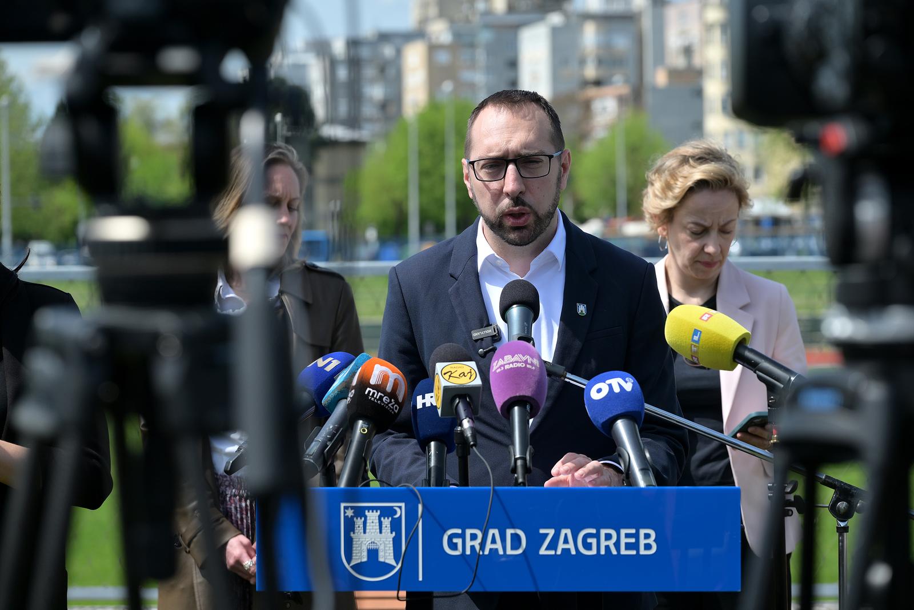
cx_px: 457
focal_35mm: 110
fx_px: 2793
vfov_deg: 12.5
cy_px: 305
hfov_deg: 18.6
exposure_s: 1/1250
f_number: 5.6
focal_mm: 110
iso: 200
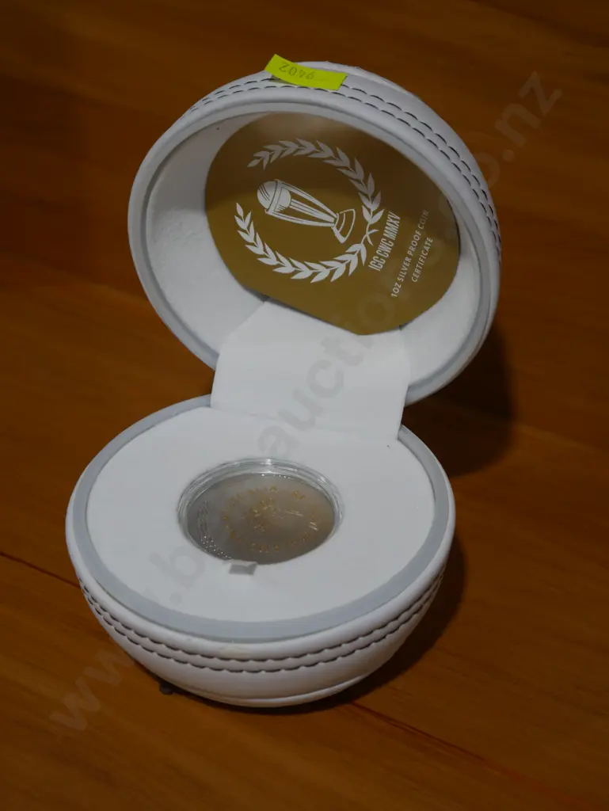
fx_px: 1688
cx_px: 304
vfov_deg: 27.0
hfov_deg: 20.5
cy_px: 406
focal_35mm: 72
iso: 320
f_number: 5.5
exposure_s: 1/80
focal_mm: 36
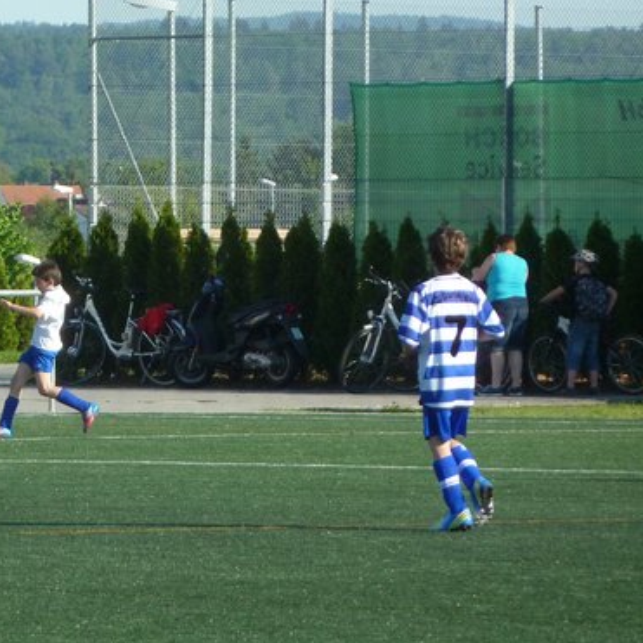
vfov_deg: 3.5
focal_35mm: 500
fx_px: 10508
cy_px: 273
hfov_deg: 3.5
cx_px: 61
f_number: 4.9
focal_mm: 49.2
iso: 160
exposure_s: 1/400
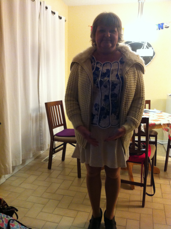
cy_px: 114
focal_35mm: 35
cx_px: 86
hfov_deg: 40.6
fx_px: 231
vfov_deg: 52.7
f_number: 2.8
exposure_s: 1/15
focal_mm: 3.85
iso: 320
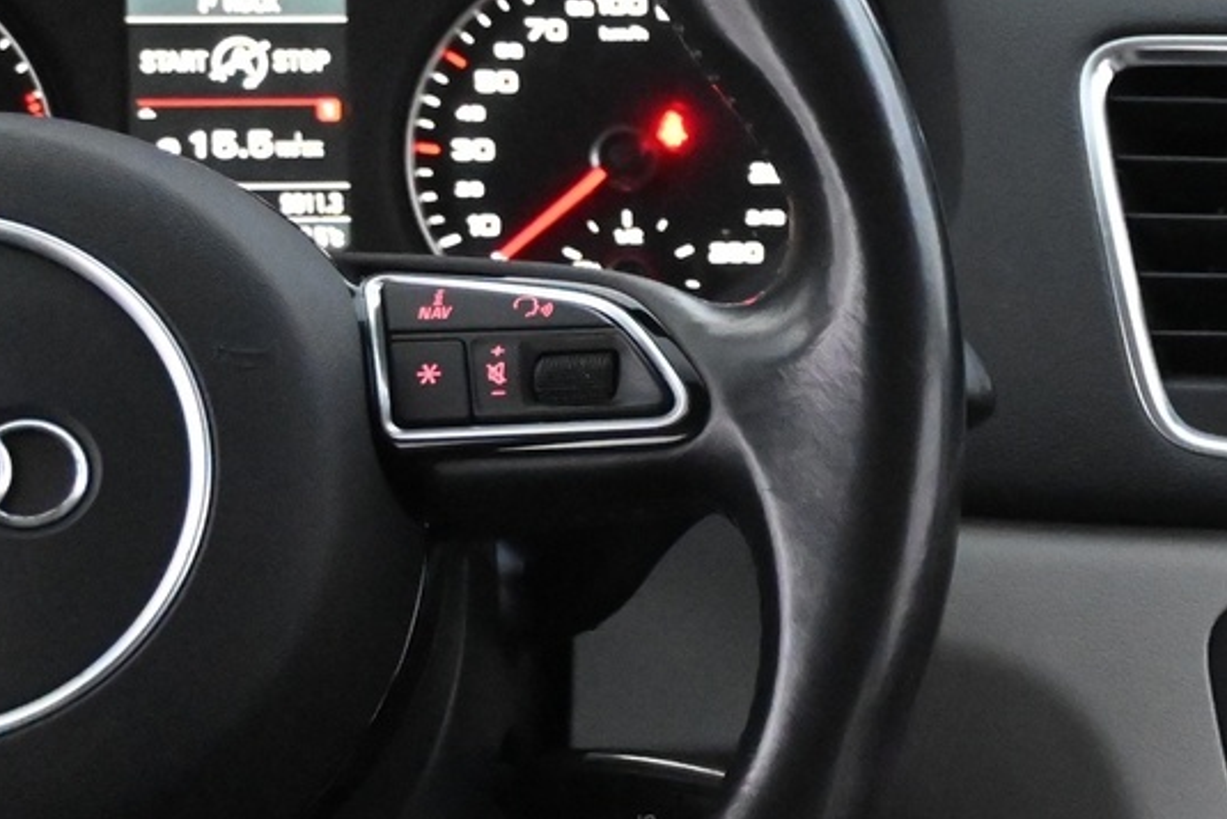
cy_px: 663
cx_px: 1754
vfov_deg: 12.0
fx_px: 3870
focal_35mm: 114
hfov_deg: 16.6
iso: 7200
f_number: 4.2
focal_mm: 25
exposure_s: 1/40
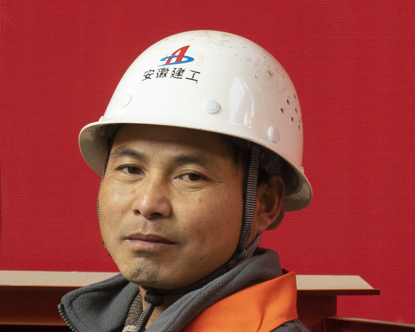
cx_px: -16
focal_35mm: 245
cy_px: 96
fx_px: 3009
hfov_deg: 7.8
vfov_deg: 6.3
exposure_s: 1/160
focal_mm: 44
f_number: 4.5
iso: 500
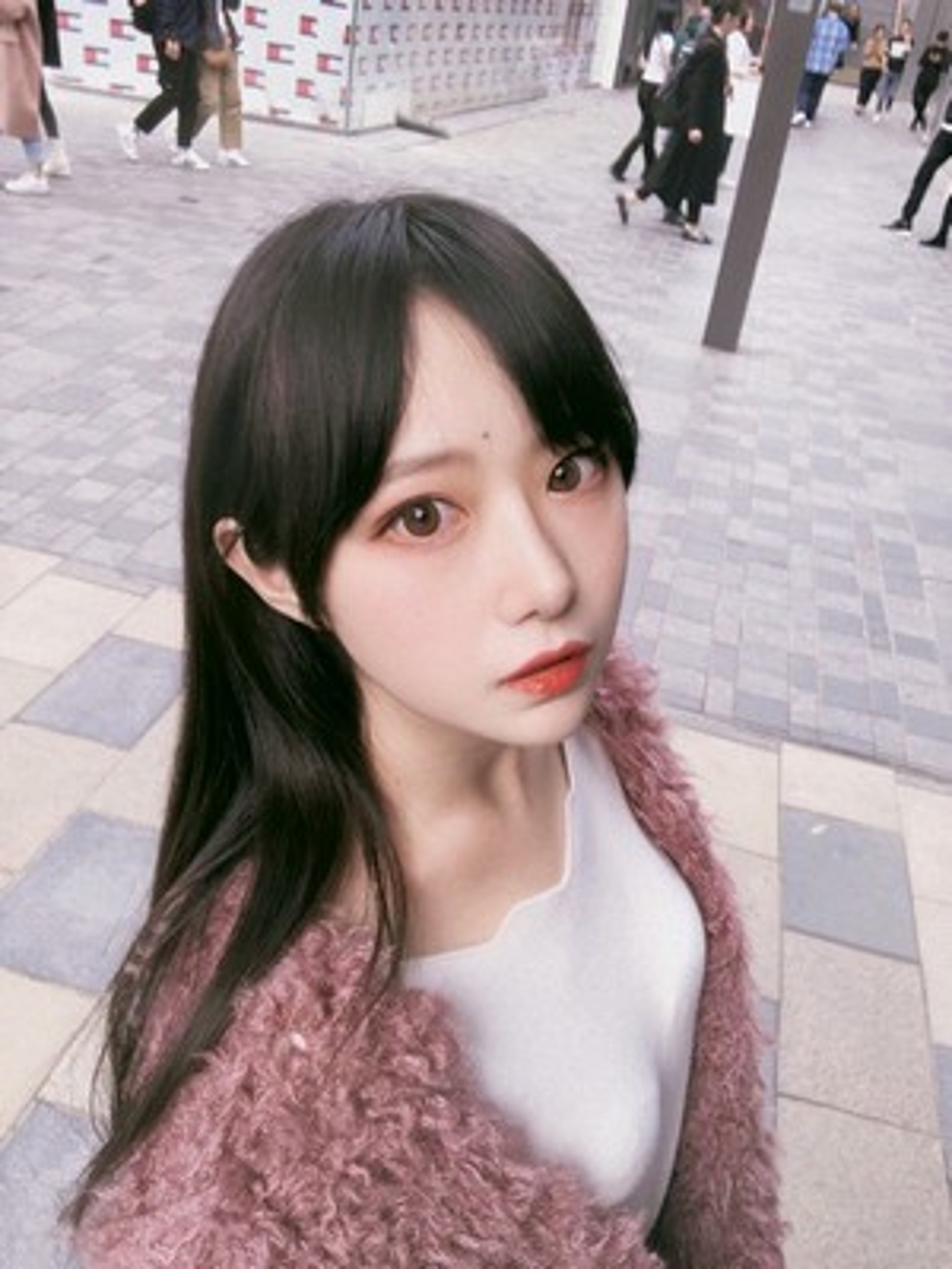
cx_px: 476
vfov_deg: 56.8
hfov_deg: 44.2
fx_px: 1173
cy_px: 634
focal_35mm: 32
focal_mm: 2.87
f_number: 2.2
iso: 20
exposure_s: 1/60
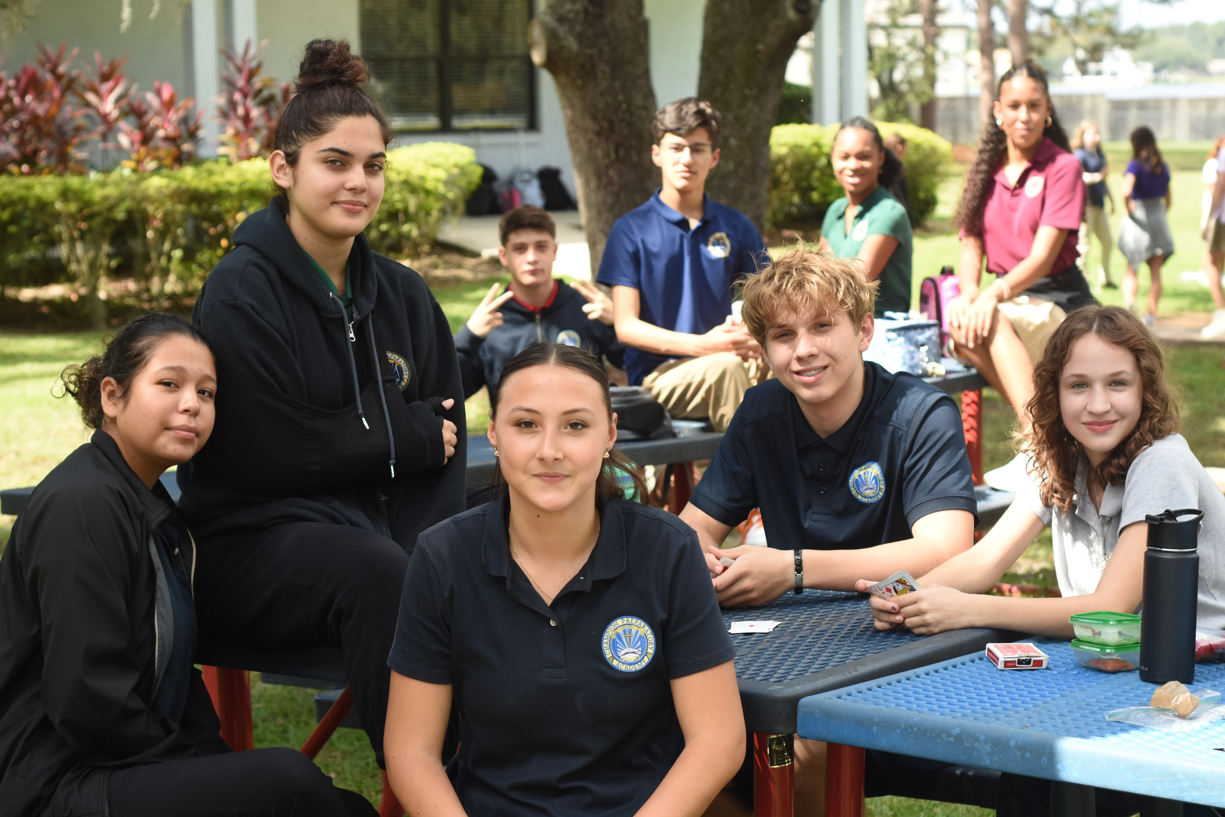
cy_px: 408
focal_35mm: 75
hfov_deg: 27.0
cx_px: 612
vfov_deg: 18.2
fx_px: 2552
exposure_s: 1/640
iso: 320
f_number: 4
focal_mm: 50
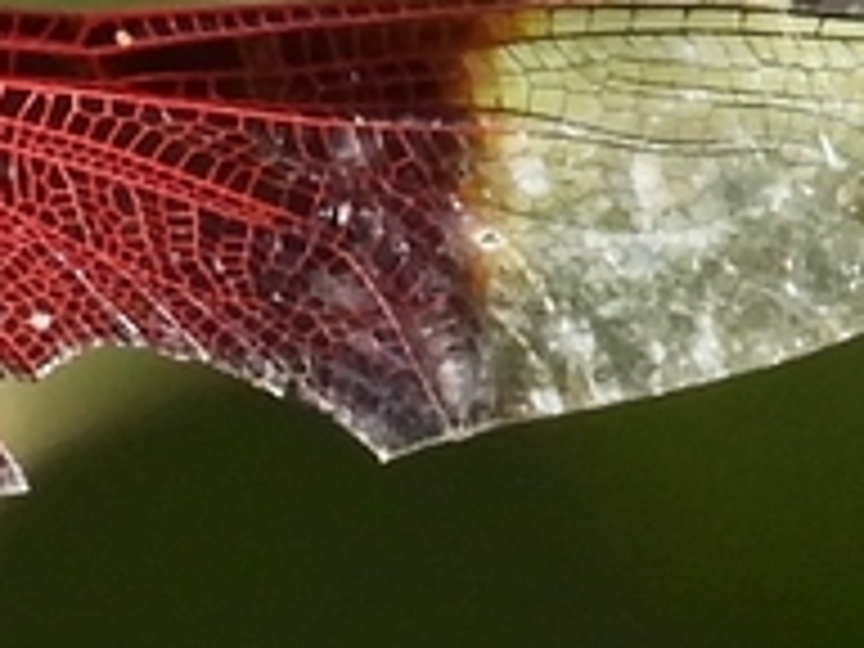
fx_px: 162736
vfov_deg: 0.2
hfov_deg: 0.3
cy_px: 142
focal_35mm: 6520
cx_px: -950
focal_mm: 196
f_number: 8
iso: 400
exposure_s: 1/100
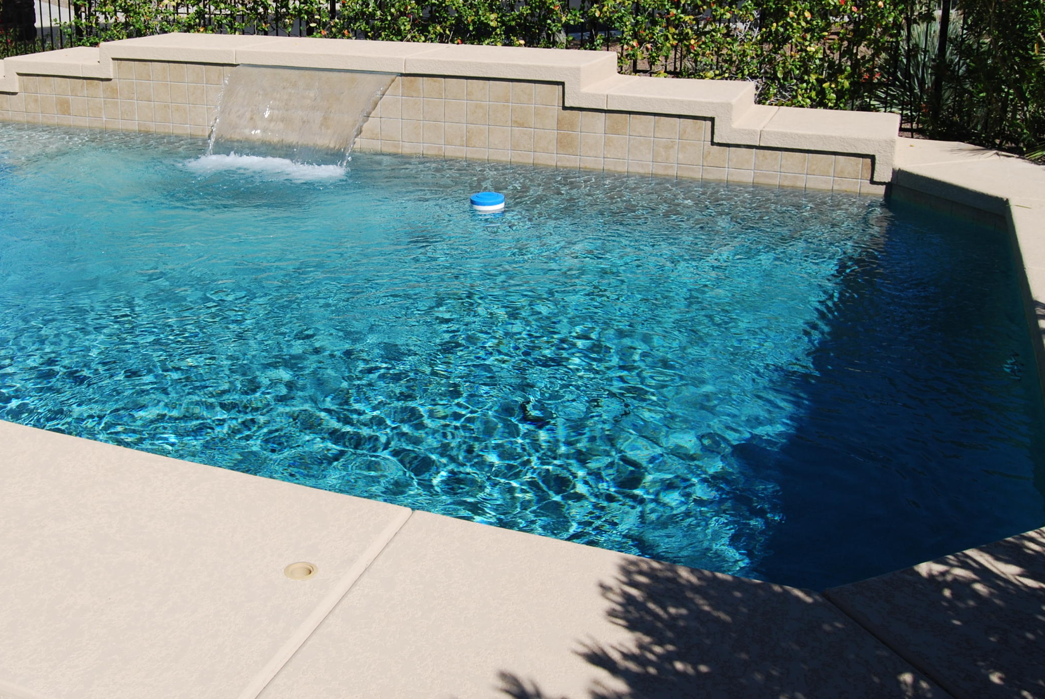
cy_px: 237
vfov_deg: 34.0
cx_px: 396
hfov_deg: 49.1
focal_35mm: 39
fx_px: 1133
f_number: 8
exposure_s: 1/250
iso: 100
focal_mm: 18
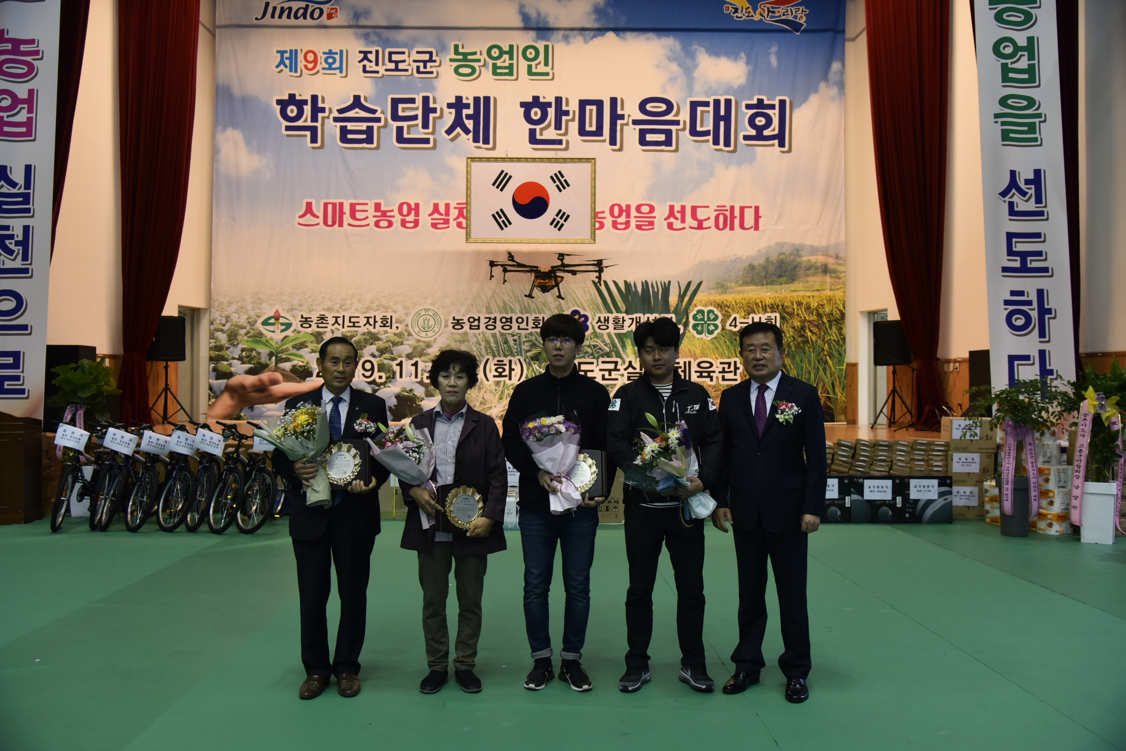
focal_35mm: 31
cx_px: 563
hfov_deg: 60.3
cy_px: 376
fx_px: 970
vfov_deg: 42.3
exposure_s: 1/125
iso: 800
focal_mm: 31
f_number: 4
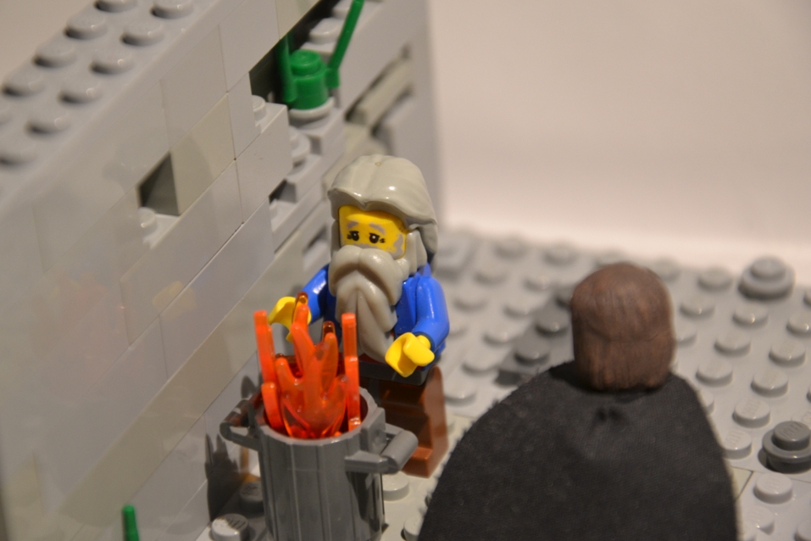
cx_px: 381
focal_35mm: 169
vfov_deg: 8.1
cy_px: 257
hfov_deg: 12.2
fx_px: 3796
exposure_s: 1/40
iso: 800
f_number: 5.6
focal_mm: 105
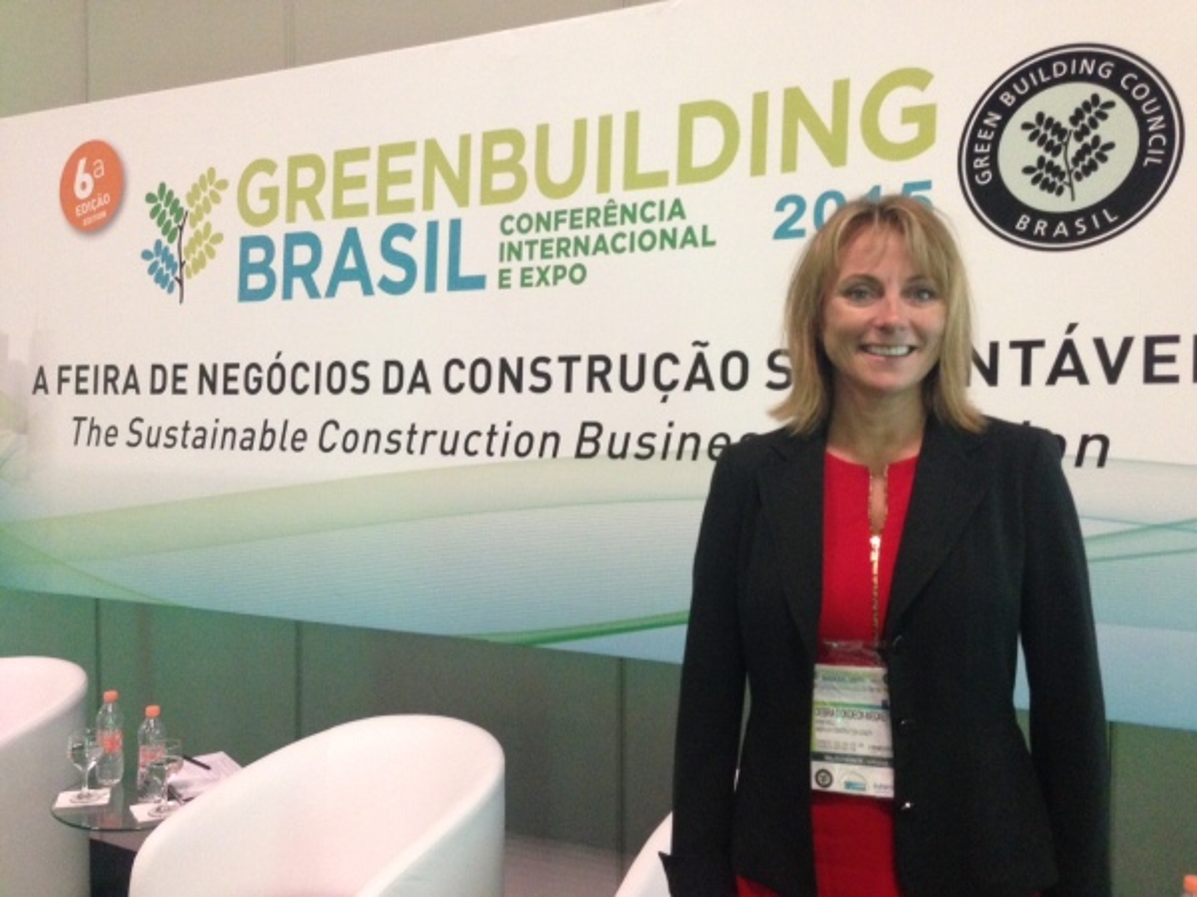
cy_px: 448
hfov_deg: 55.4
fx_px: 1141
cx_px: 598
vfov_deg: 42.9
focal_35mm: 33
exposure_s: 1/20
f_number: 2.4
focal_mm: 4.12
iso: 320
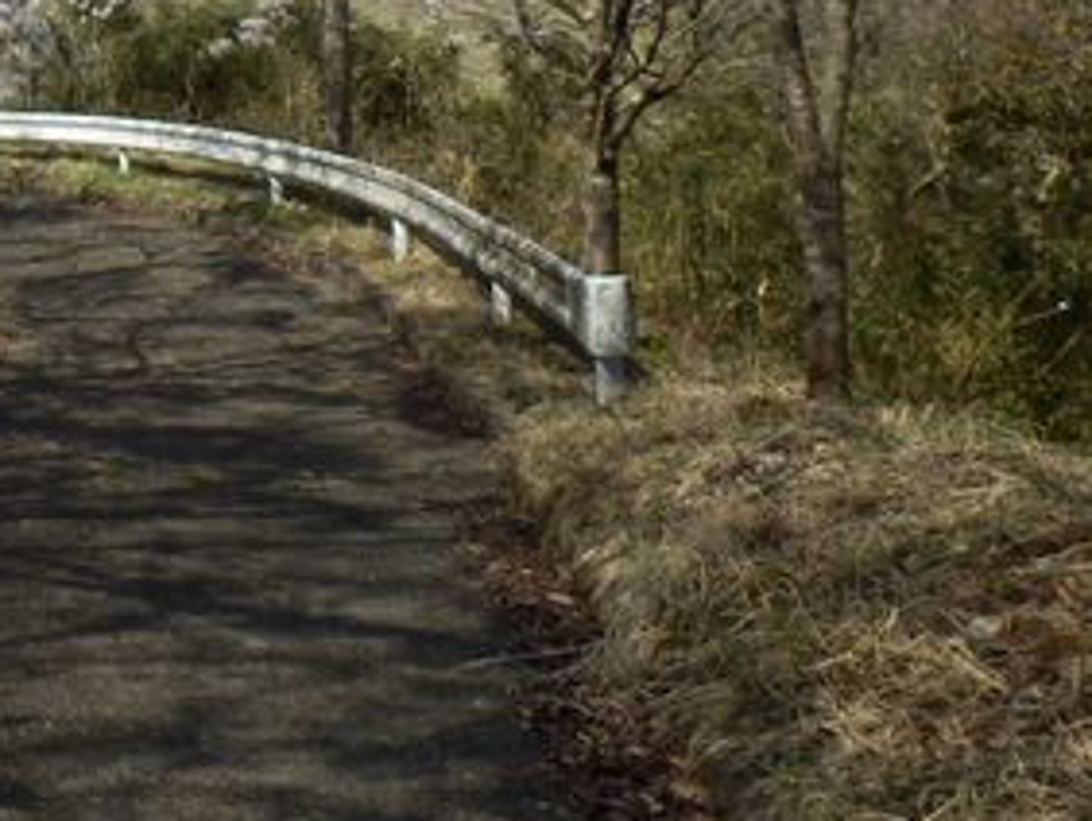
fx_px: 2147
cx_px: -325
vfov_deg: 19.9
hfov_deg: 24.8
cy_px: -240
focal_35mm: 68
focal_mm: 4.2
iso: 80
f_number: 7.9
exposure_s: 1/160
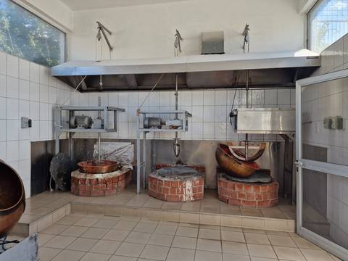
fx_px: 231
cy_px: 130
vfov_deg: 58.9
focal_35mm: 23
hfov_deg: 73.9
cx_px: 174
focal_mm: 6.4
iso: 50
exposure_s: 1/192
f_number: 1.8
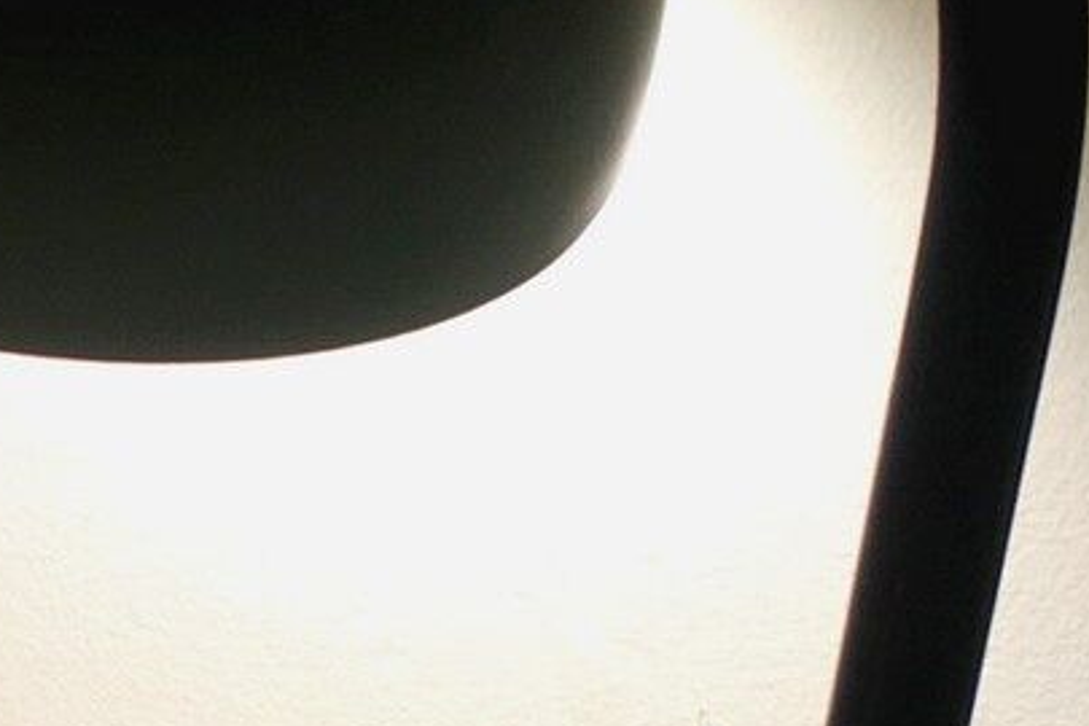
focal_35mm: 149
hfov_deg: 13.7
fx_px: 4507
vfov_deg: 9.2
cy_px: 592
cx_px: 126
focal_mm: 4.15
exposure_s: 1/50
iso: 25
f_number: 2.2
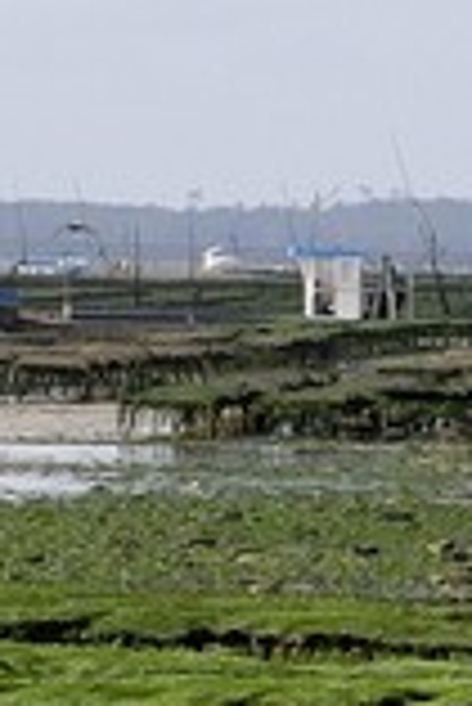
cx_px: 2356
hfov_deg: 1.8
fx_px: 14363
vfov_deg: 2.8
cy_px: 724
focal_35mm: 732
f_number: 6.7
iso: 100
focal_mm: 48
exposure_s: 1/160
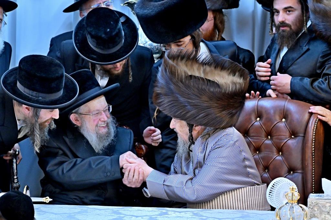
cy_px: 110
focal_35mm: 148
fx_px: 1360
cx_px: 166
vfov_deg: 9.3
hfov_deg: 13.9
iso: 800
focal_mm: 99
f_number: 4
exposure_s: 1/250
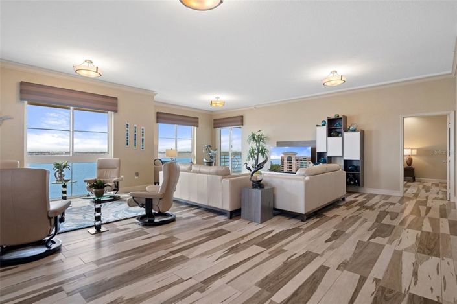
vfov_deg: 70.4
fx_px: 216
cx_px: 228
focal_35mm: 17
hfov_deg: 93.3
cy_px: 152
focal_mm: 17
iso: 320
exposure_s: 1
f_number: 8
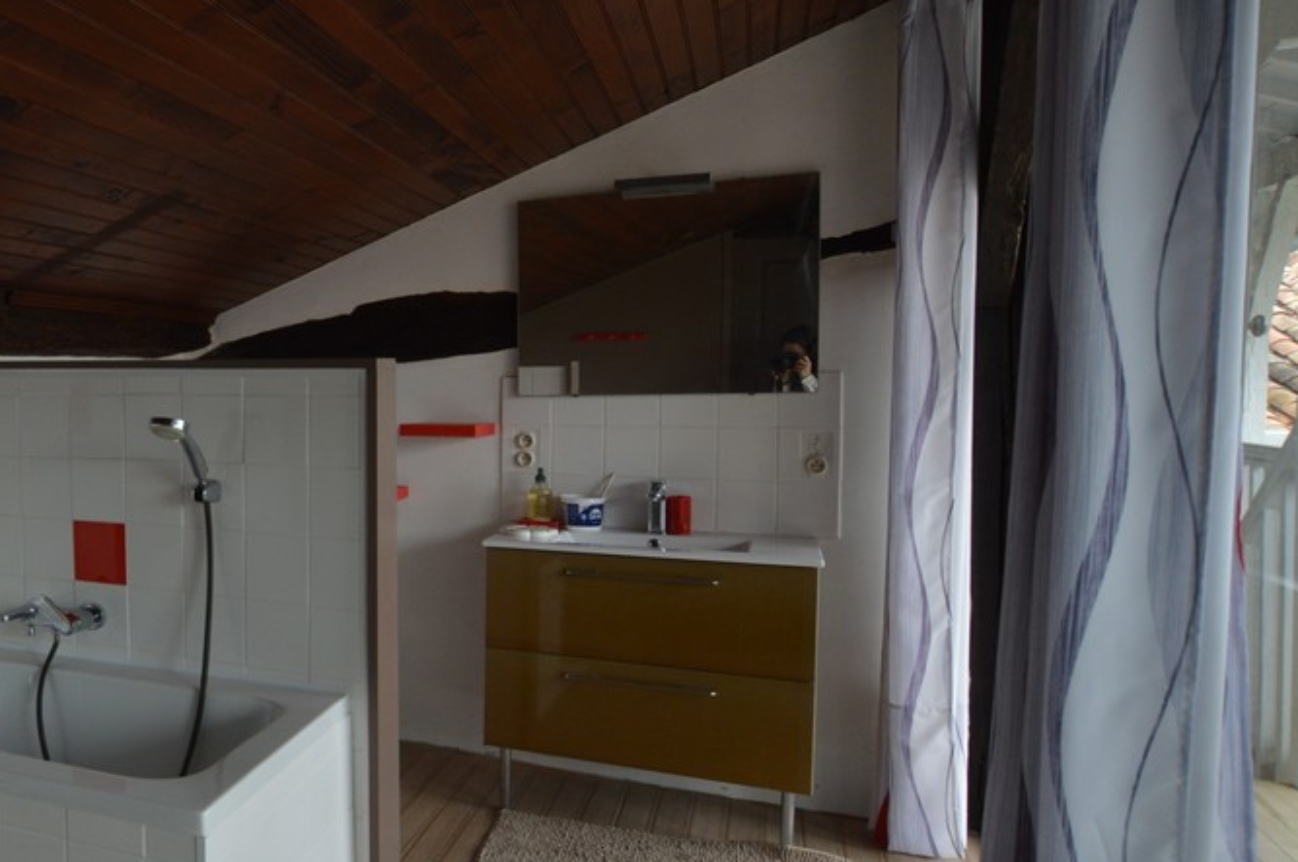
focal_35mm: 27
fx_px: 972
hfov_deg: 58.4
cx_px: 148
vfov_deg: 47.8
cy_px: 448
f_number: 5.6
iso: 400
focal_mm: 10
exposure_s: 1/125
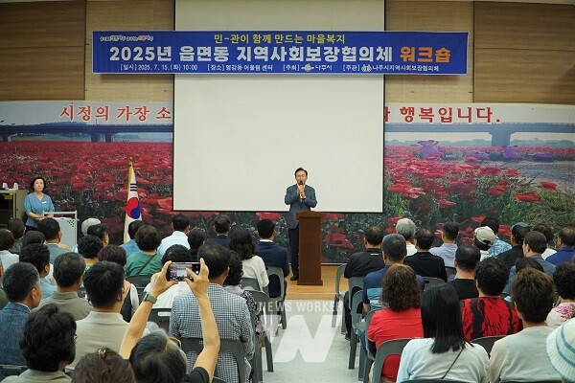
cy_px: 192
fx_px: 687
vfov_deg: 31.2
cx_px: 288
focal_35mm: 43
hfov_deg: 45.4
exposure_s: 1/100
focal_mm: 29
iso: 2000
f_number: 5.6
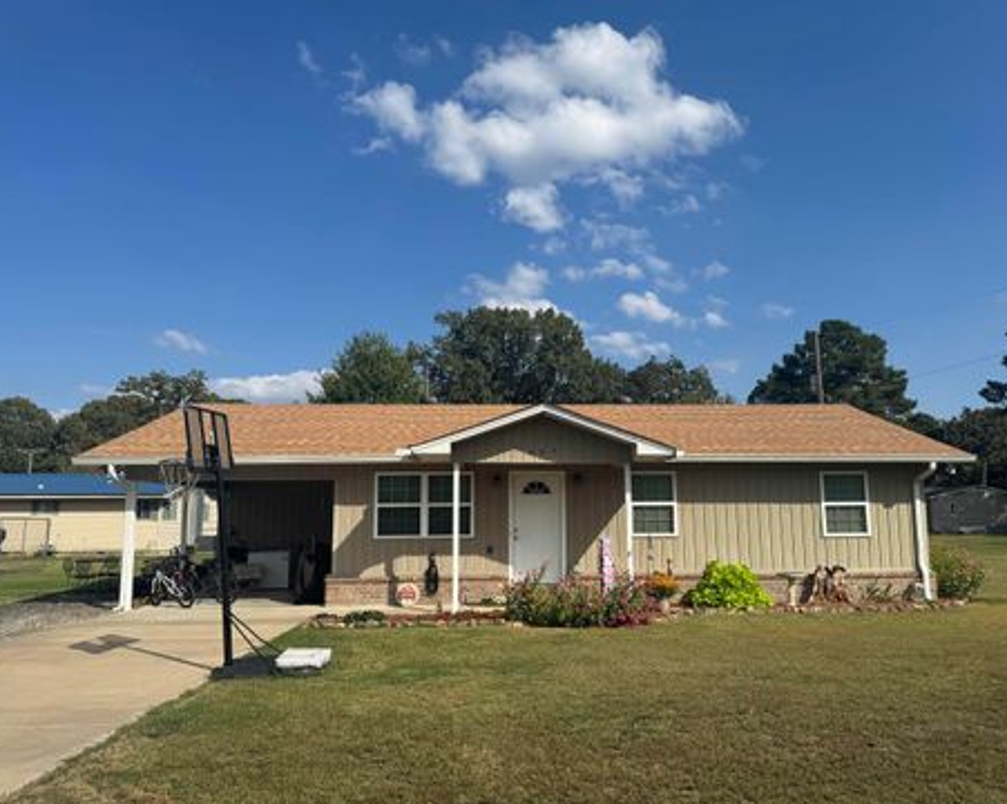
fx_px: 774
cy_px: 417
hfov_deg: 66.0
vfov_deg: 54.9
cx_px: 543
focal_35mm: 26
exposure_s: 1/6410
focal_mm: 6.76
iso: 80
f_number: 1.78
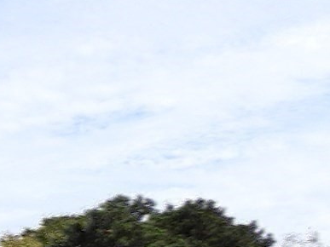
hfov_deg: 12.4
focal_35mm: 127
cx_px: -446
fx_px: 1210
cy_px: 457
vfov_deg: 10.9
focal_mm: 4.3
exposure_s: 1/1000
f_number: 3.5
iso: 100
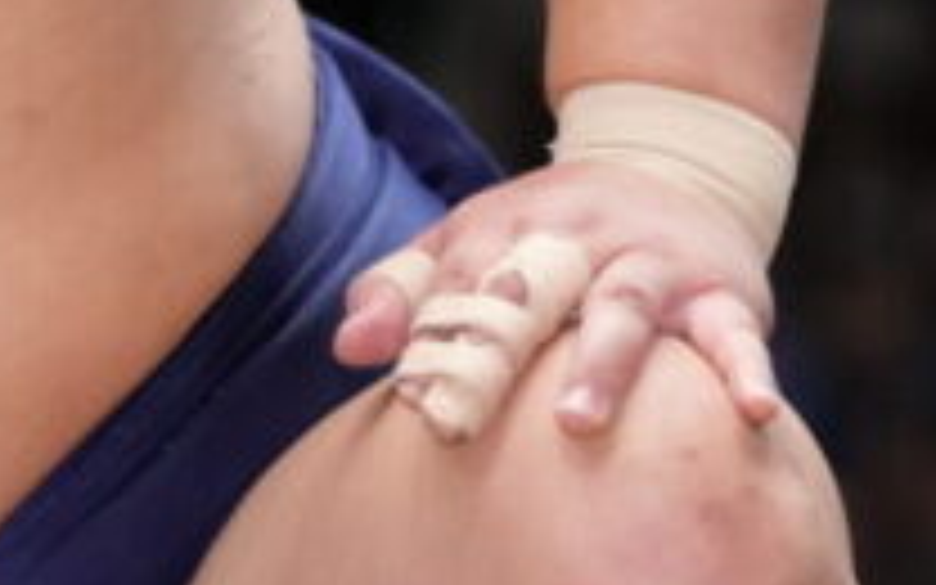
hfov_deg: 3.3
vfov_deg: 2.0
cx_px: -634
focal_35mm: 643
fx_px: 16402
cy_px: -425
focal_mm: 128
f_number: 3.2
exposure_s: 1/500
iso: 1600
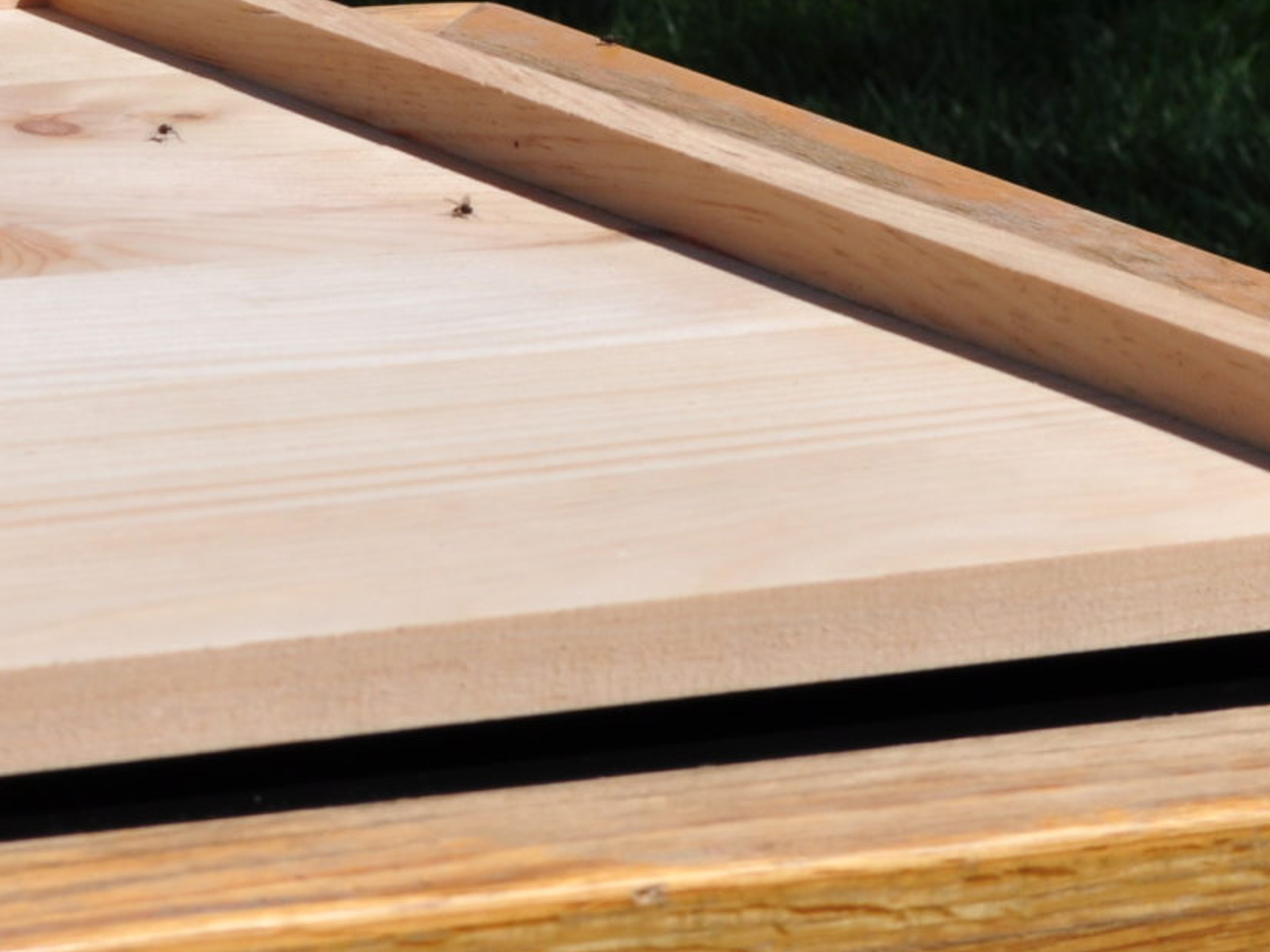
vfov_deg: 6.9
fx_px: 7850
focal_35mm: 214
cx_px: -61
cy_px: -68
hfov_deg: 9.2
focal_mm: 48
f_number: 11
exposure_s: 1/640
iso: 200
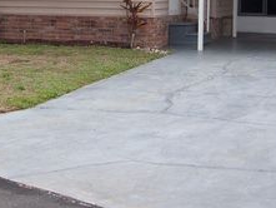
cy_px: 3
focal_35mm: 111
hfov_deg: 17.7
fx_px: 886
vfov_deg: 13.2
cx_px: 100
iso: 64
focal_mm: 7.6
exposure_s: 1/100
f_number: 2.8
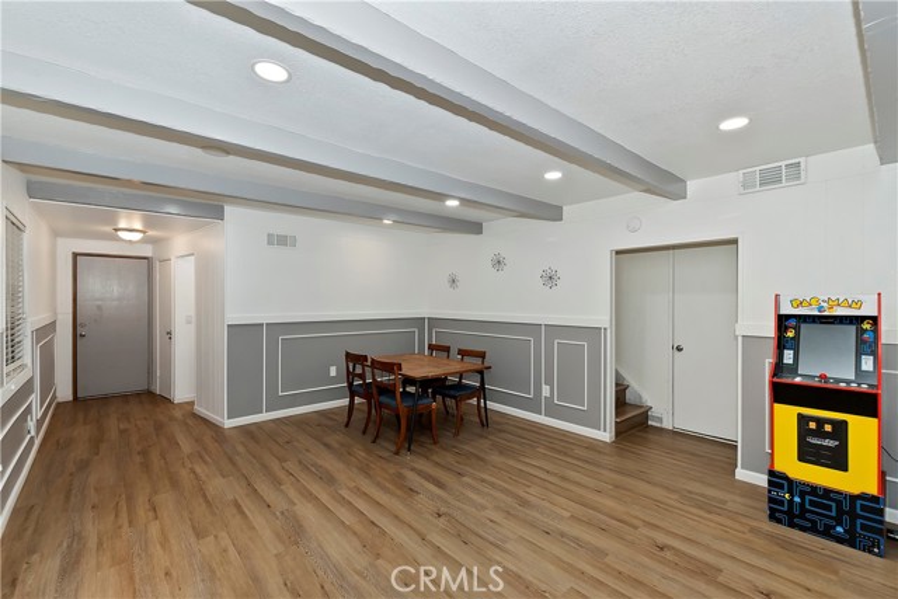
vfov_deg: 77.4
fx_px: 374
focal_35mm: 15
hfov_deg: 100.4
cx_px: 449
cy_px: 300
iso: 400
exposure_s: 1/30
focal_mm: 10
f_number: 8
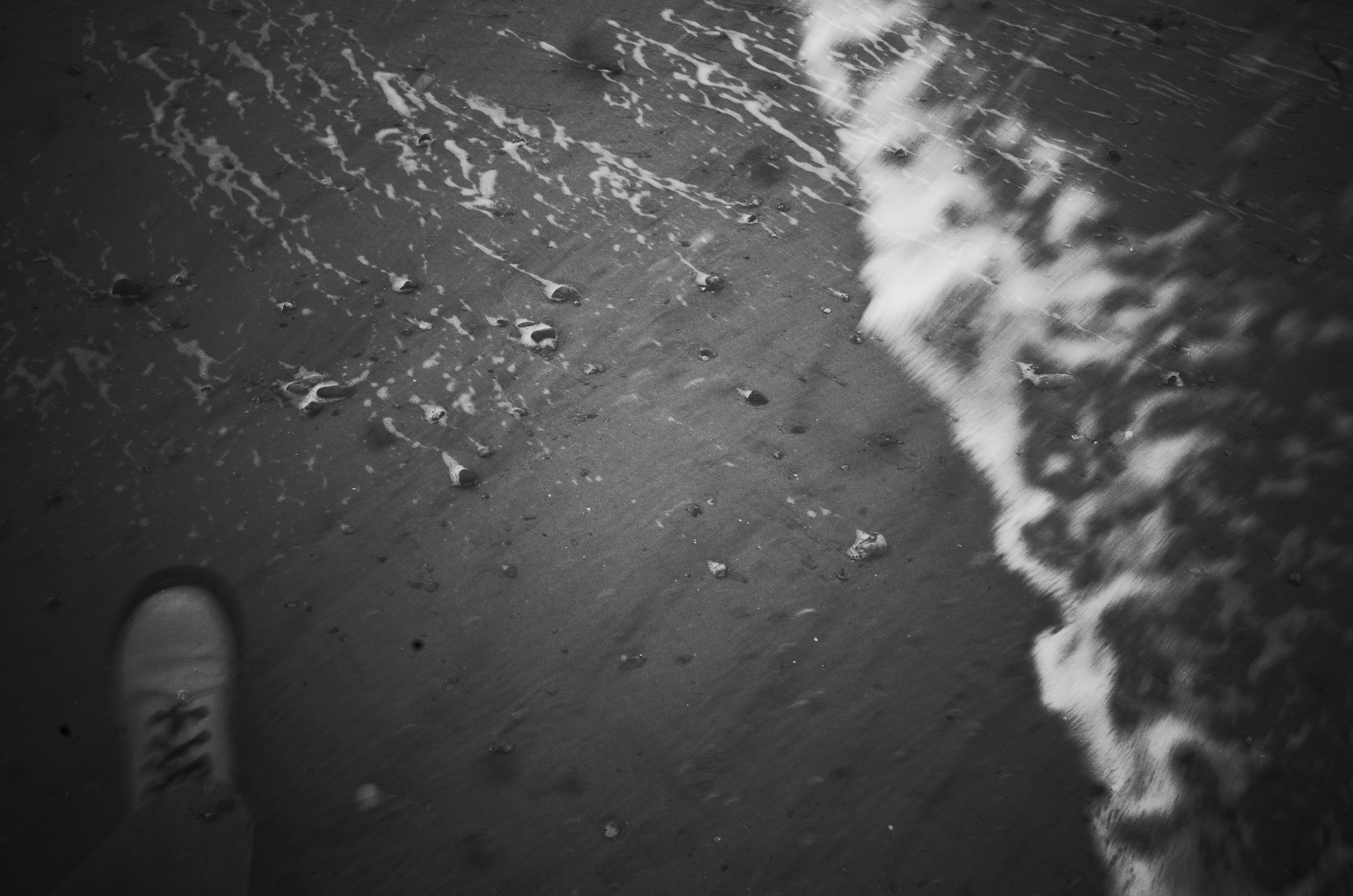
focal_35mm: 28
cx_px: 676
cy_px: 448
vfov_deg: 46.2
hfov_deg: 65.6
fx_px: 1050
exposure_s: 1/30
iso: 125
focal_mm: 18.3
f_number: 7.1
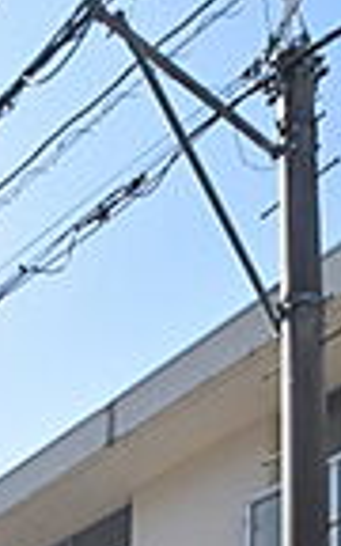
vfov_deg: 25.8
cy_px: 868
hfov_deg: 25.0
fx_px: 758
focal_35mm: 51
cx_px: 72
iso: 140
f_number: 8
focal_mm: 10
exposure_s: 1/250
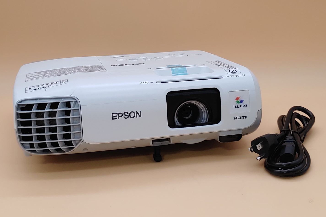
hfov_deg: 35.1
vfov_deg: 23.8
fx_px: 516
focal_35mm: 57
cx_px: 165
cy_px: 108
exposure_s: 1/120
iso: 50
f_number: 1.8
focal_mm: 4.36
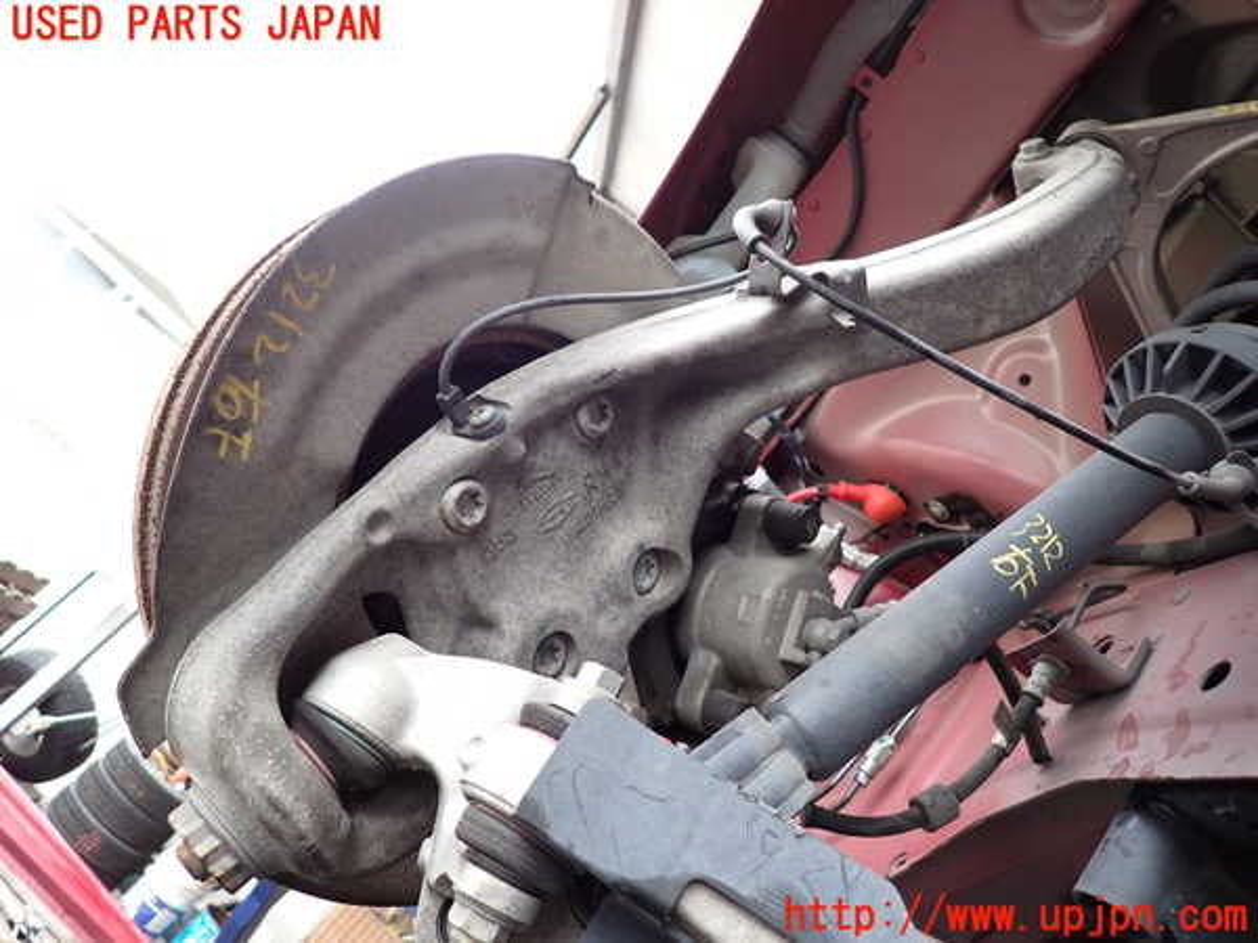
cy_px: 472
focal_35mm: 25
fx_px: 909
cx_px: 629
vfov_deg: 54.9
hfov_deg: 69.4
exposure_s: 1/125
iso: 100
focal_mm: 4.5
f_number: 2
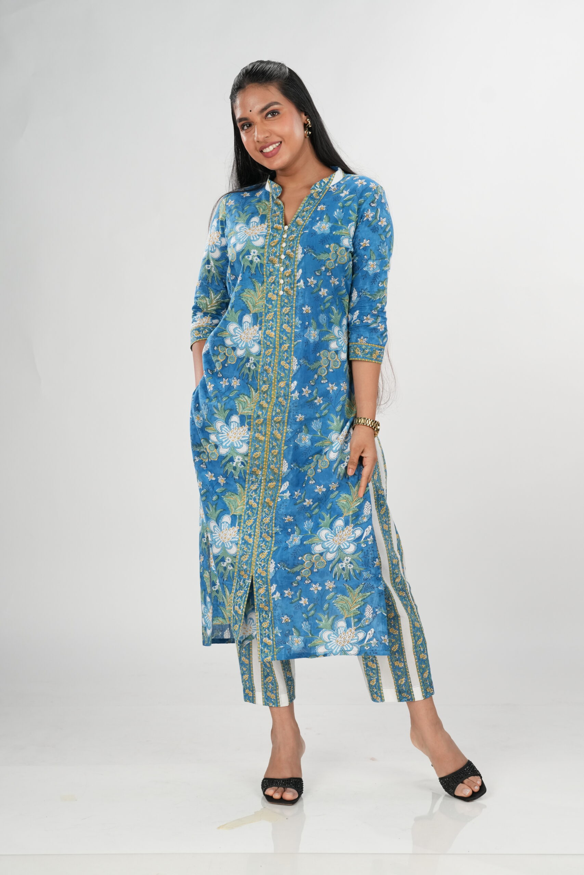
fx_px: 1776
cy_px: 438
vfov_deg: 27.7
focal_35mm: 73
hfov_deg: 18.7
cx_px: 292
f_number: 5
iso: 1600
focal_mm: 73
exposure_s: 1/250
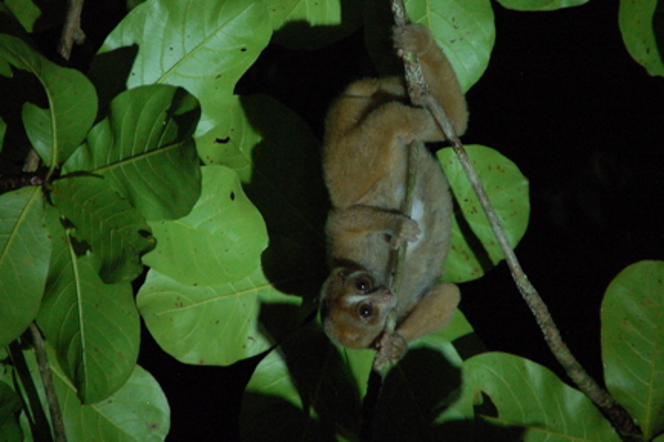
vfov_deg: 2.9
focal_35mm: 476
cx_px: 359
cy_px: 198
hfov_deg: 4.3
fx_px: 8773
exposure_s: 1/8
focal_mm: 250
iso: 1600
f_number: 6.3
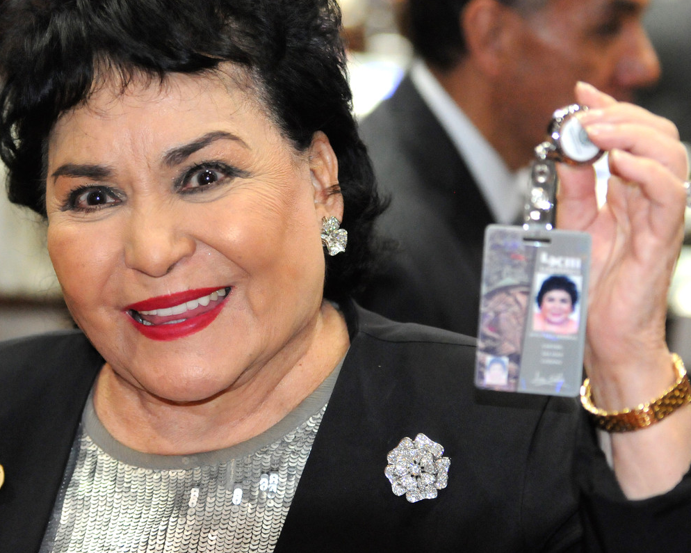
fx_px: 2433
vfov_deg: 13.0
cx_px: 285
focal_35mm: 119
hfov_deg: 16.2
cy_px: 277
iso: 2500
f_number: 2.8
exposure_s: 1/125
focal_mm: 70
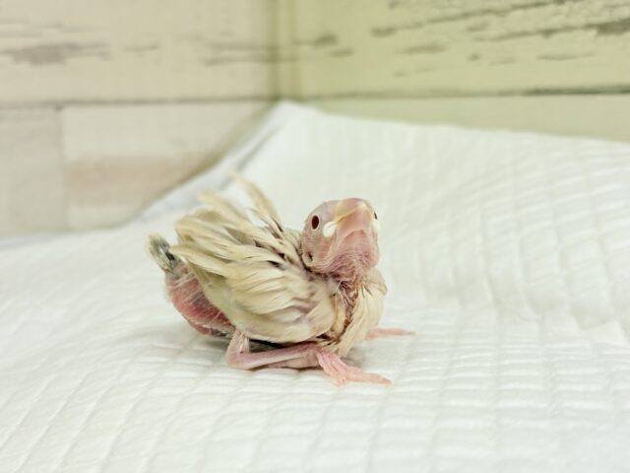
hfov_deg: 36.8
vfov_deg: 28.0
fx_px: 946
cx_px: 315
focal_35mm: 52
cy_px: 236
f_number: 1.6
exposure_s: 1/50
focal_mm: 5.96
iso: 100
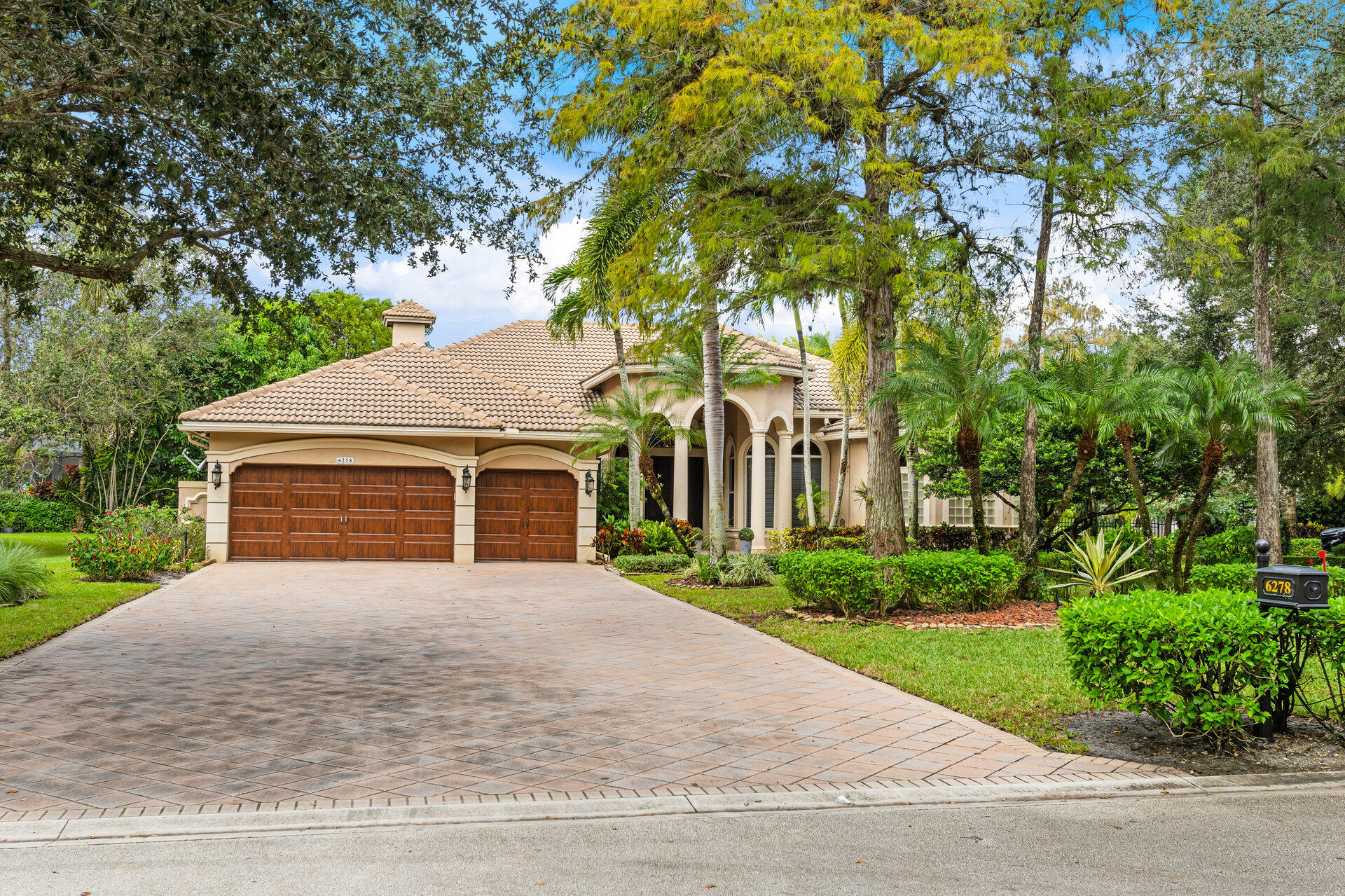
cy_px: 448
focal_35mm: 36
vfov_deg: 36.9
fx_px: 1345
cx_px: 672
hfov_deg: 53.1
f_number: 7.1
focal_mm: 24
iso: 125
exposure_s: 1/60
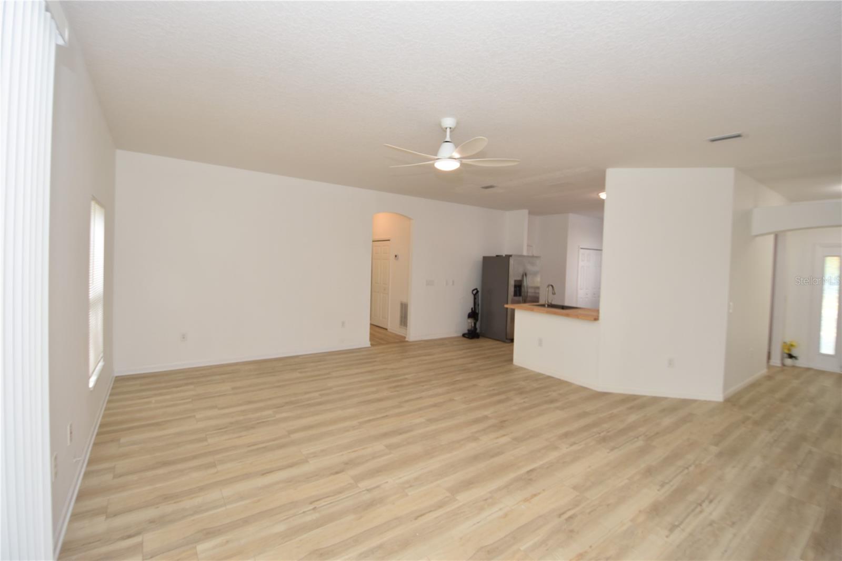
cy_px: 280
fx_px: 351
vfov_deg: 77.3
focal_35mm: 15
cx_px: 421
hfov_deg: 100.4
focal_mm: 10
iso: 280
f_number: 4
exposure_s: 1/60
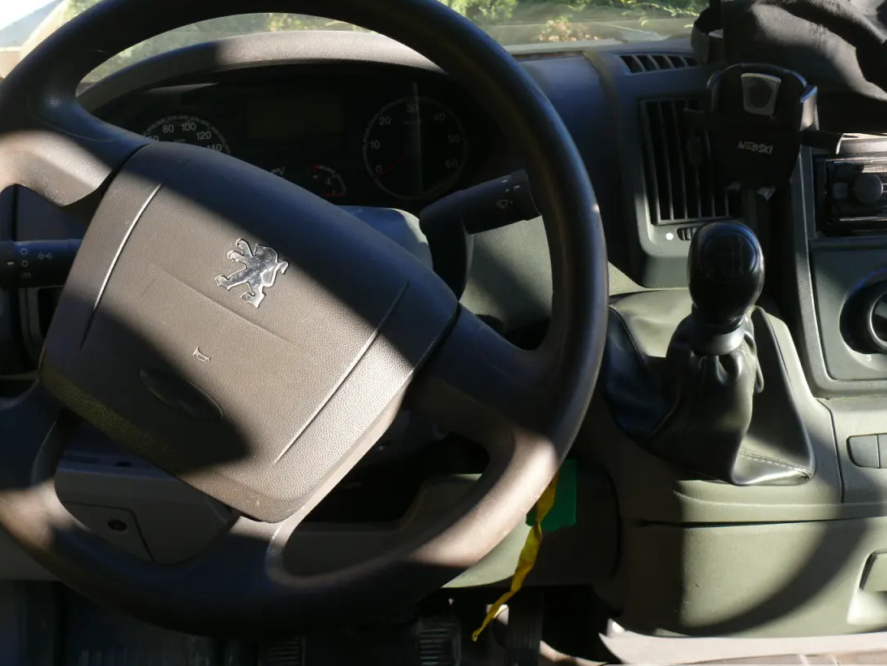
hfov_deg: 45.7
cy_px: 331
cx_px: 392
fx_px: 1051
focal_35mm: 41
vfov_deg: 35.1
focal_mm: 7.4
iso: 100
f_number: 3.6
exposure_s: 1/100
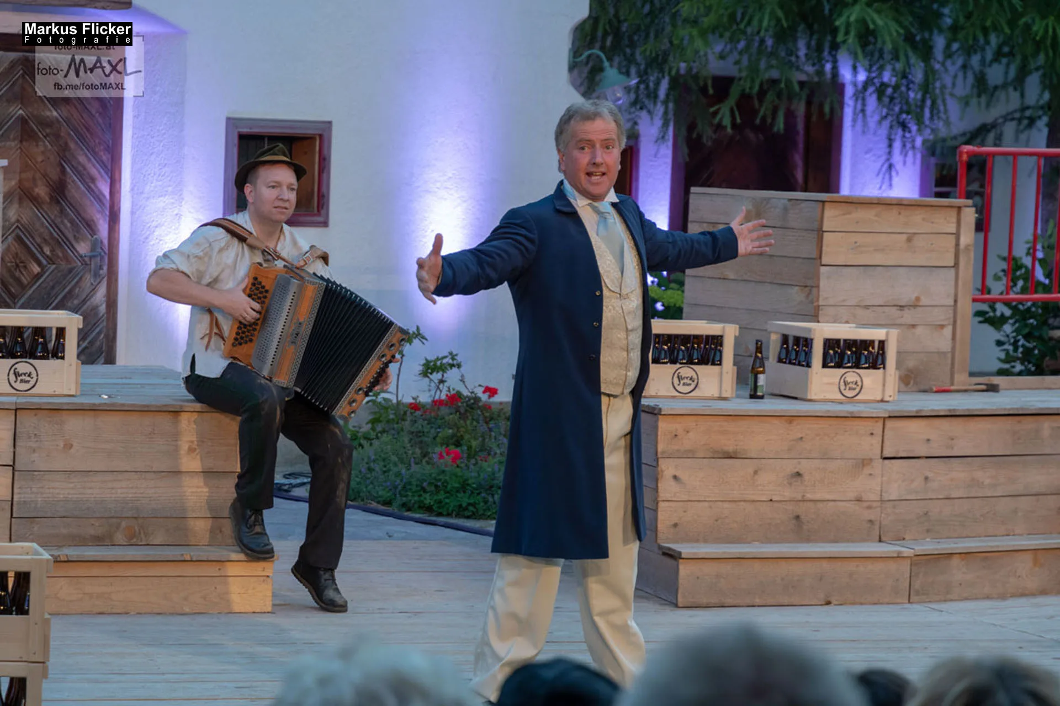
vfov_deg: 11.4
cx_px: 530
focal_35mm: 120
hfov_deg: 17.1
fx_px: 3533
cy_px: 353
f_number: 4.5
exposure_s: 1/250
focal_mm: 80
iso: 400
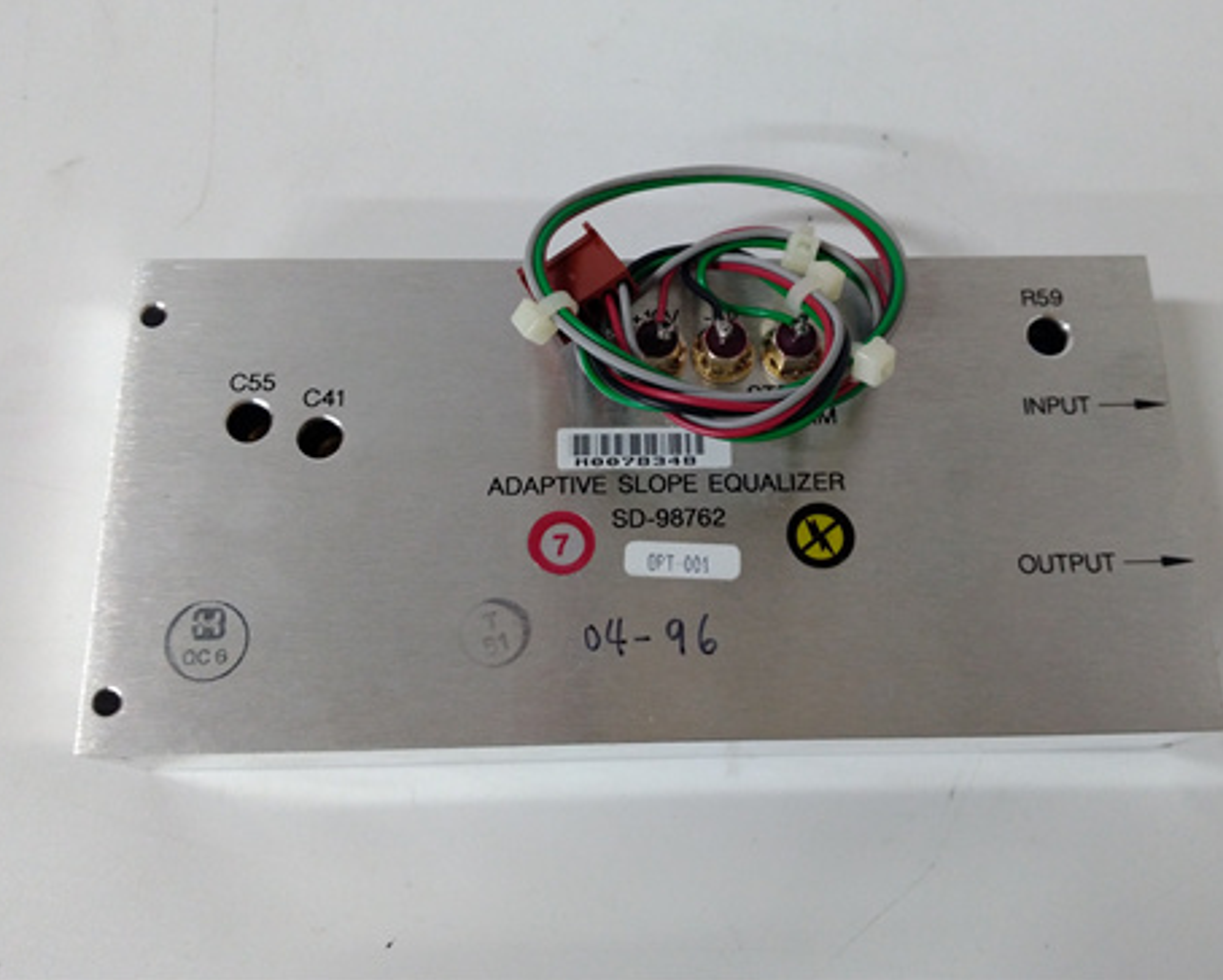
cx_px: 657
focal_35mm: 29
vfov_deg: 50.0
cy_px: 481
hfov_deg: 60.3
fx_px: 1051
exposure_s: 1/33
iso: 362
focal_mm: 3.79
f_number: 2
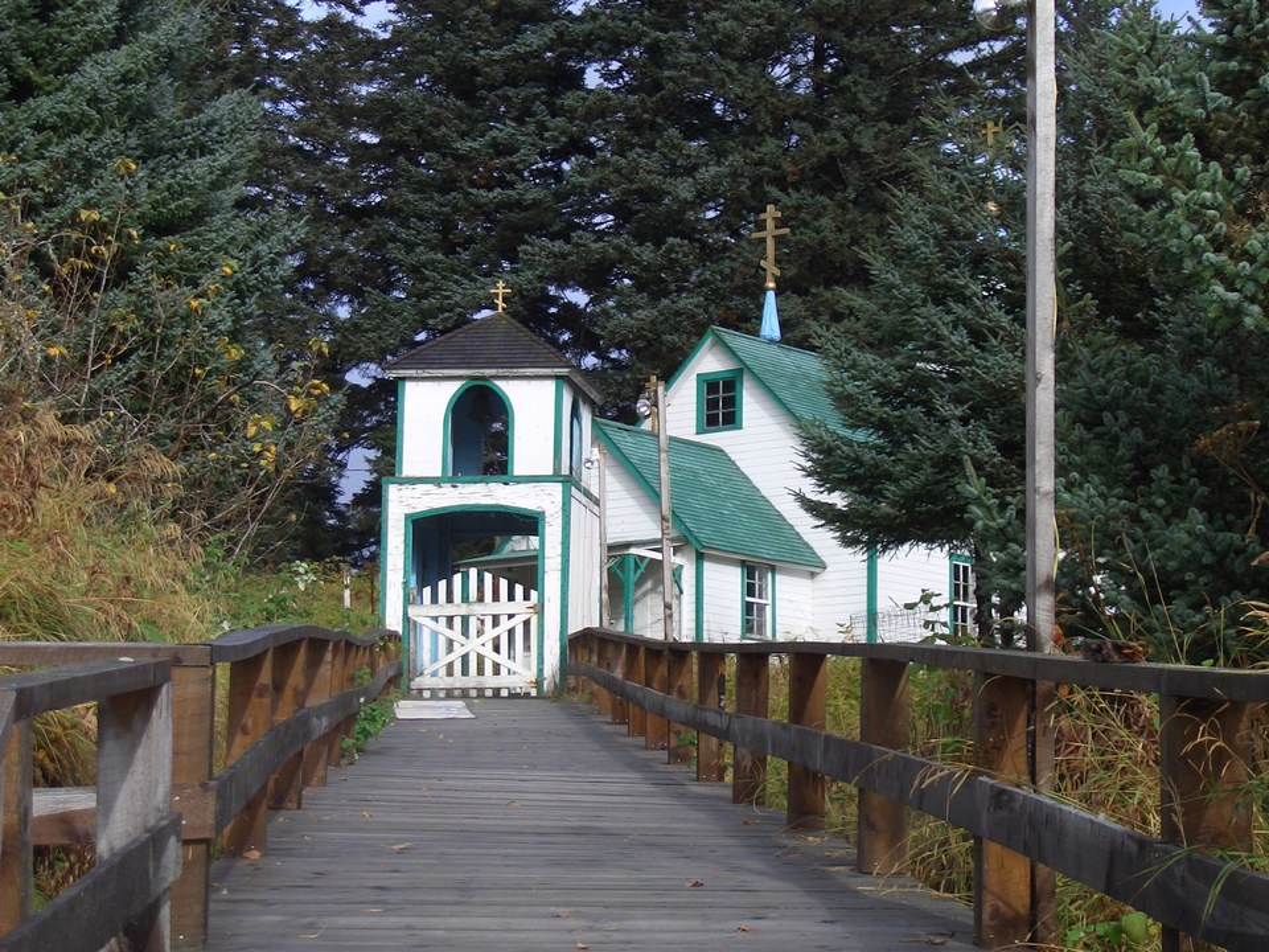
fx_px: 3079
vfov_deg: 17.6
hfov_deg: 23.3
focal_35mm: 84
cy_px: 476
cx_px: 634
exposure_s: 1/320
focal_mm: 17.2
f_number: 4.1
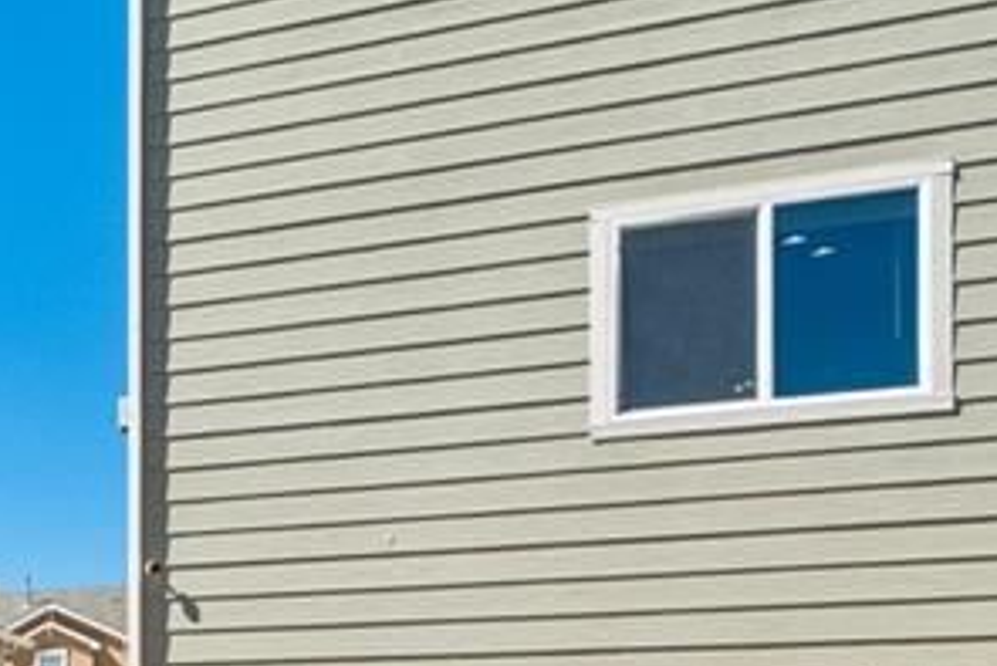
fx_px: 1441
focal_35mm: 52
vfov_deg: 24.1
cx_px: -338
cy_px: 761
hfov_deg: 29.6
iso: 100
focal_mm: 15
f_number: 11
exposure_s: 1/60
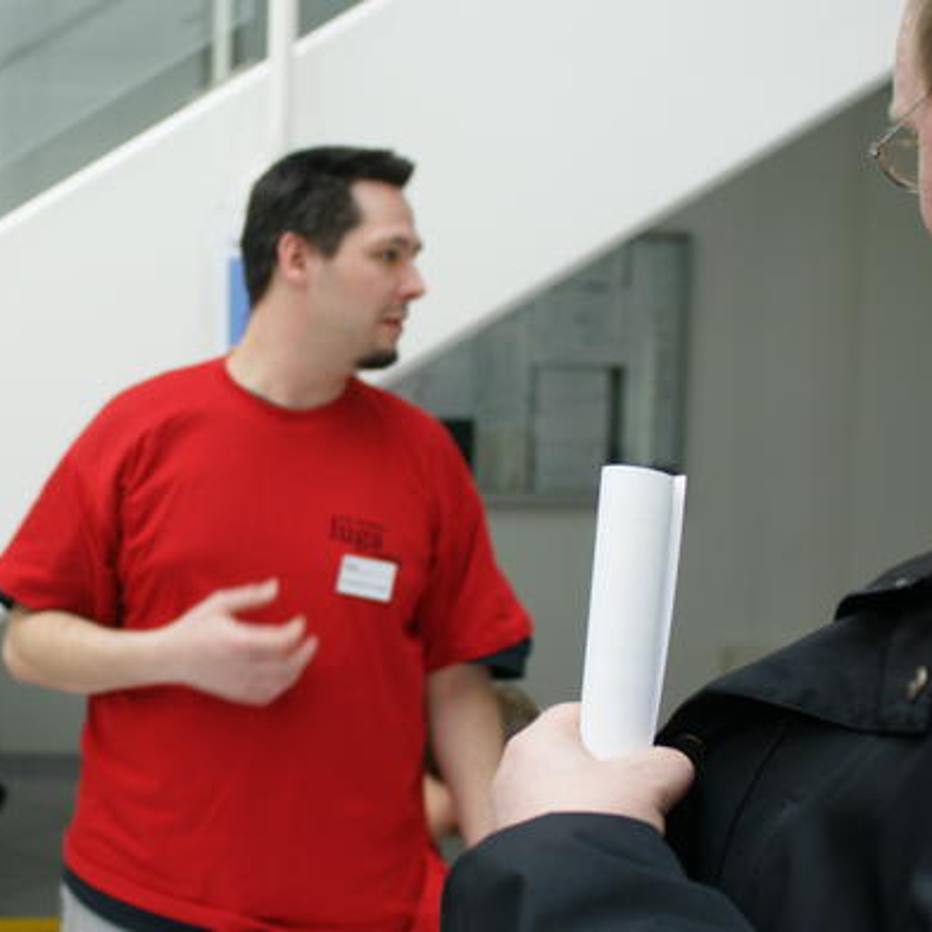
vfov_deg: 34.0
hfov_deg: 33.3
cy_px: 470
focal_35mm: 50
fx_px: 1523
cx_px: 231
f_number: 2.8
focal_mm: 24
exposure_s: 1/60
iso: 200
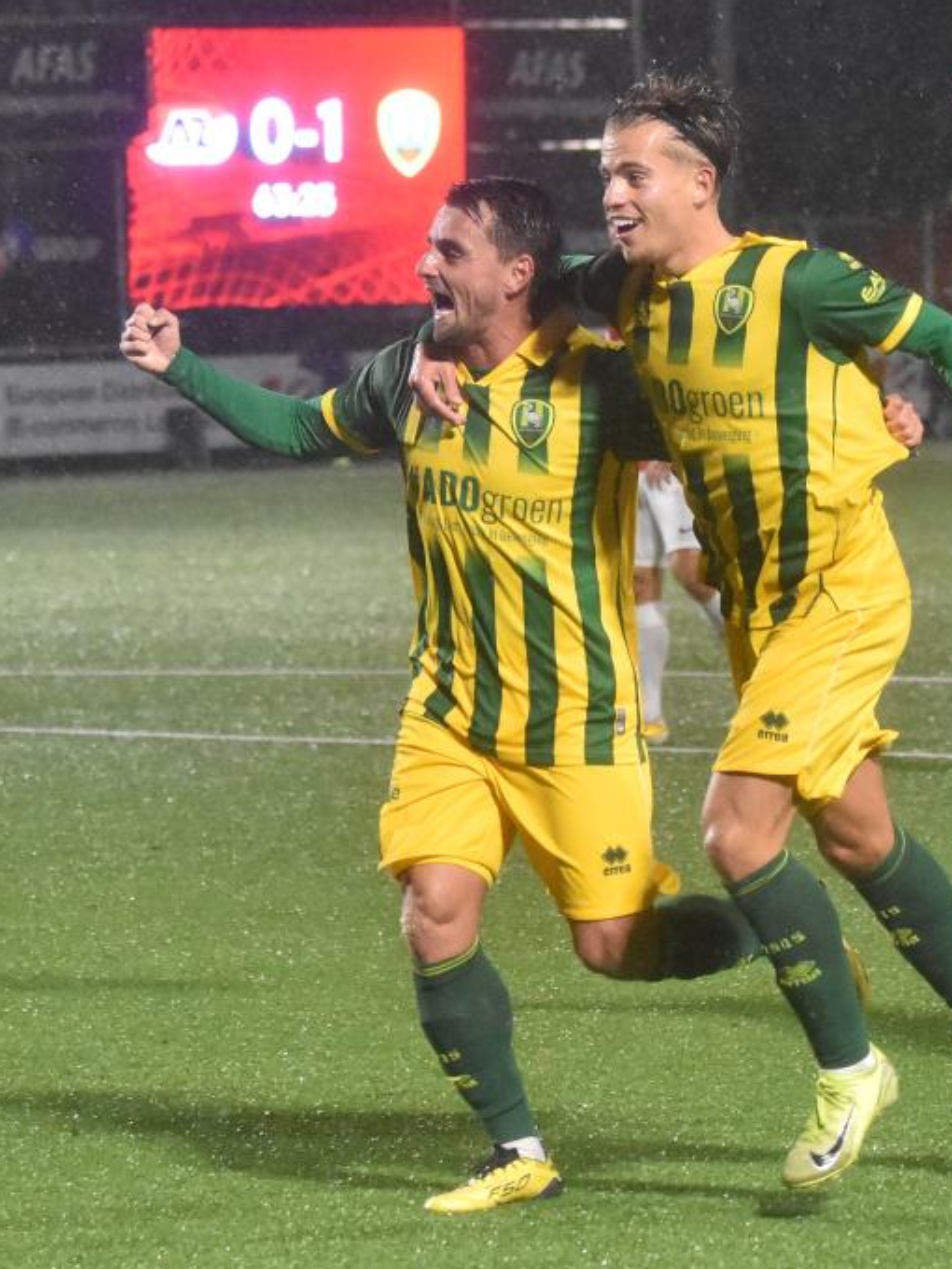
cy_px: 635
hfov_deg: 9.7
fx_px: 5574
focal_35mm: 152
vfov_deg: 13.0
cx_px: 887
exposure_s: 1/800
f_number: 2.8
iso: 3200
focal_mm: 70
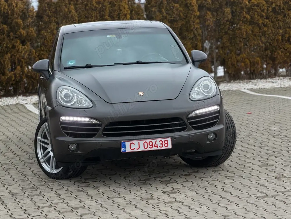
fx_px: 841
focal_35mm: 100
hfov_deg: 19.6
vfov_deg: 14.8
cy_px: 110
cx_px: 146
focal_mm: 16.89
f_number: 2.8
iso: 50
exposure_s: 1/220
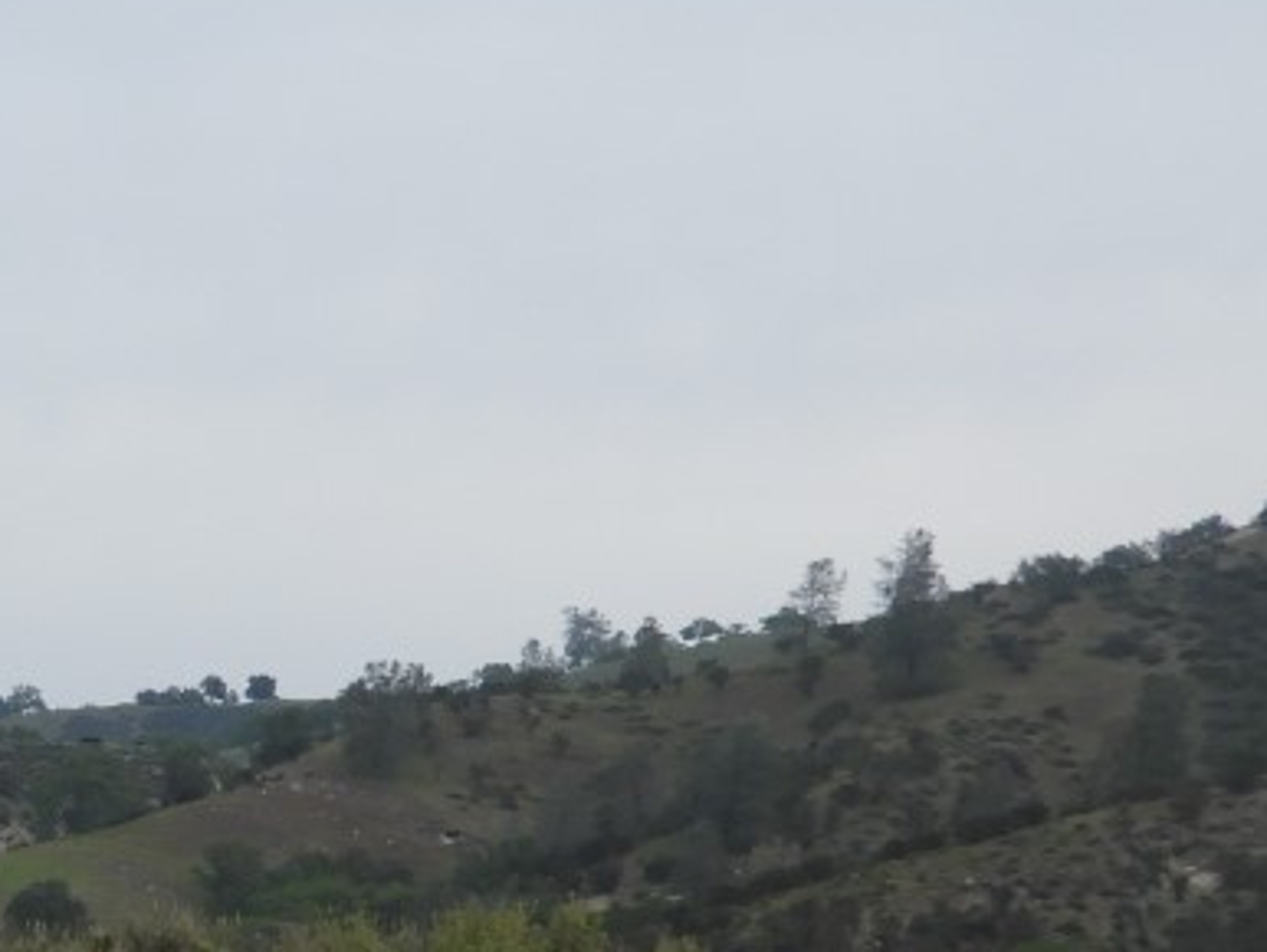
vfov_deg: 5.7
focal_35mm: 261
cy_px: 729
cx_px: -873
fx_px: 9559
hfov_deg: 7.4
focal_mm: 12.5
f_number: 4.5
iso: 100
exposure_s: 1/320
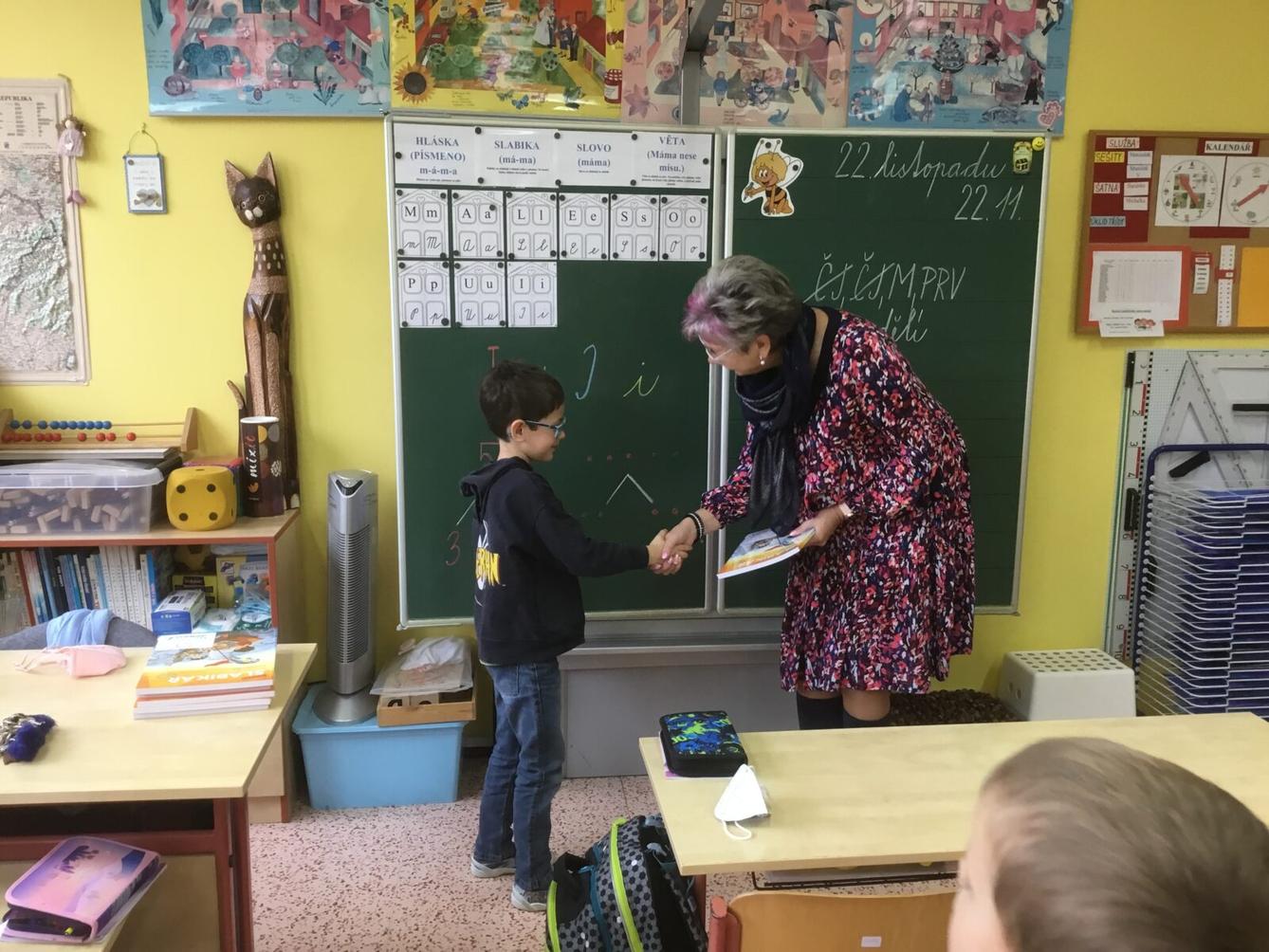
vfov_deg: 45.5
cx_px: 634
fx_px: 1137
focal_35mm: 31
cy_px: 476
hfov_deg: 58.3
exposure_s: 1/33
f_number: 2.4
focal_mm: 3.3
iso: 64
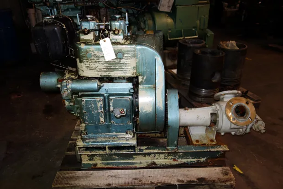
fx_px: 220
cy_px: 94
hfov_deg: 65.5
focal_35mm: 28
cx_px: 142
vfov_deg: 46.4
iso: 200
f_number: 1.8
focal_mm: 10.4
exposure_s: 1/30
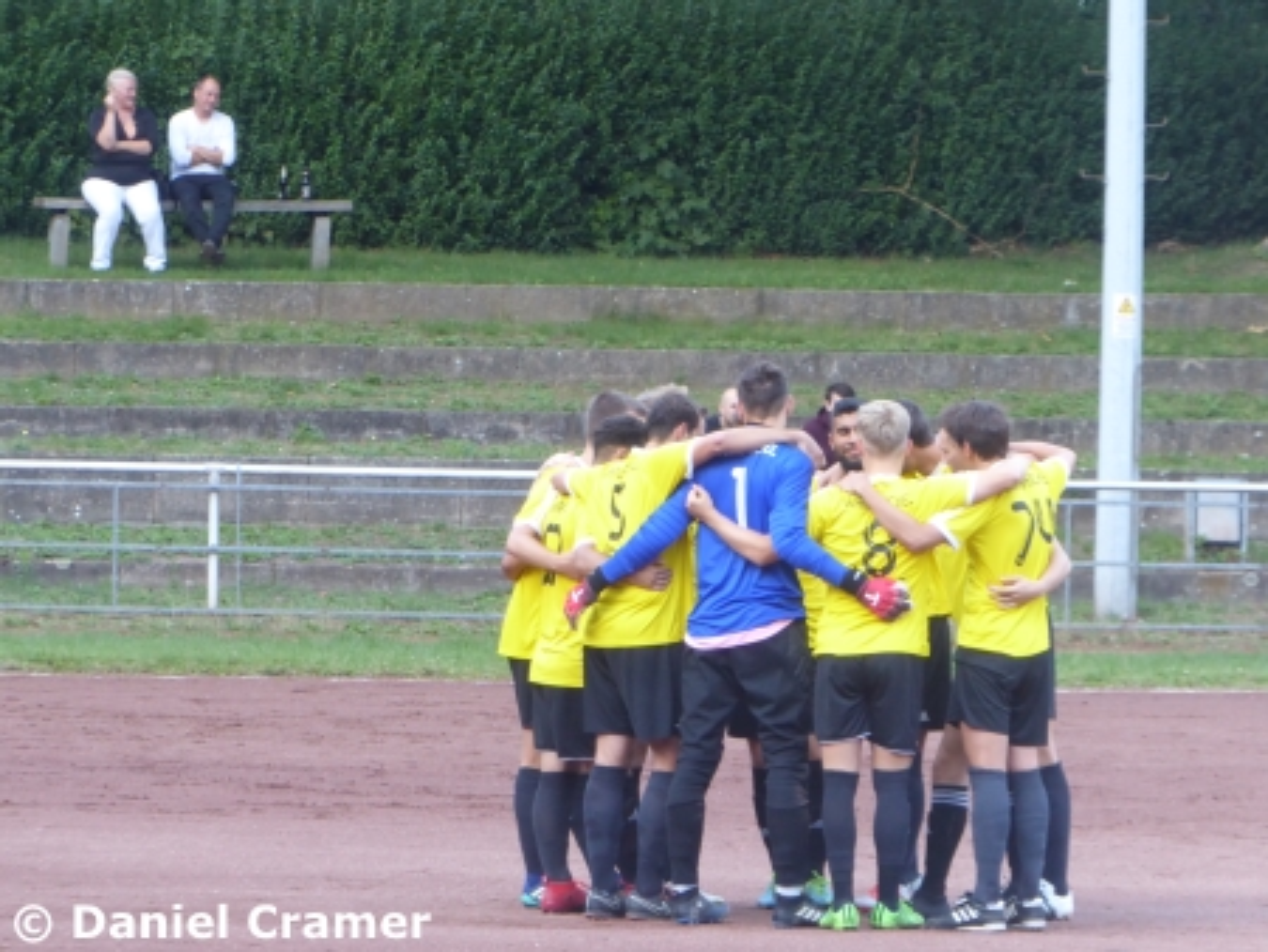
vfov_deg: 3.5
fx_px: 15796
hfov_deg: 4.6
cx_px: 634
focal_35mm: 431
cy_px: 476
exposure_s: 1/40
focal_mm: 77.3
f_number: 6
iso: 400
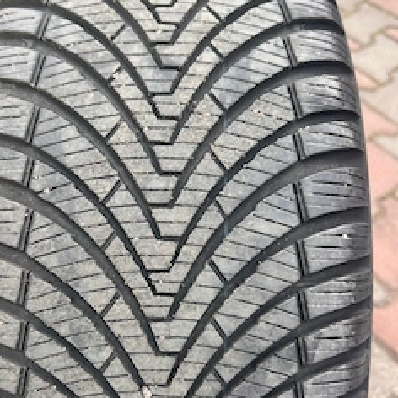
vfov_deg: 42.8
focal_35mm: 39
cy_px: 201
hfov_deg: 42.7
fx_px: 507
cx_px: 165
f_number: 1.5
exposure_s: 1/591
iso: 50
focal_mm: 5.7
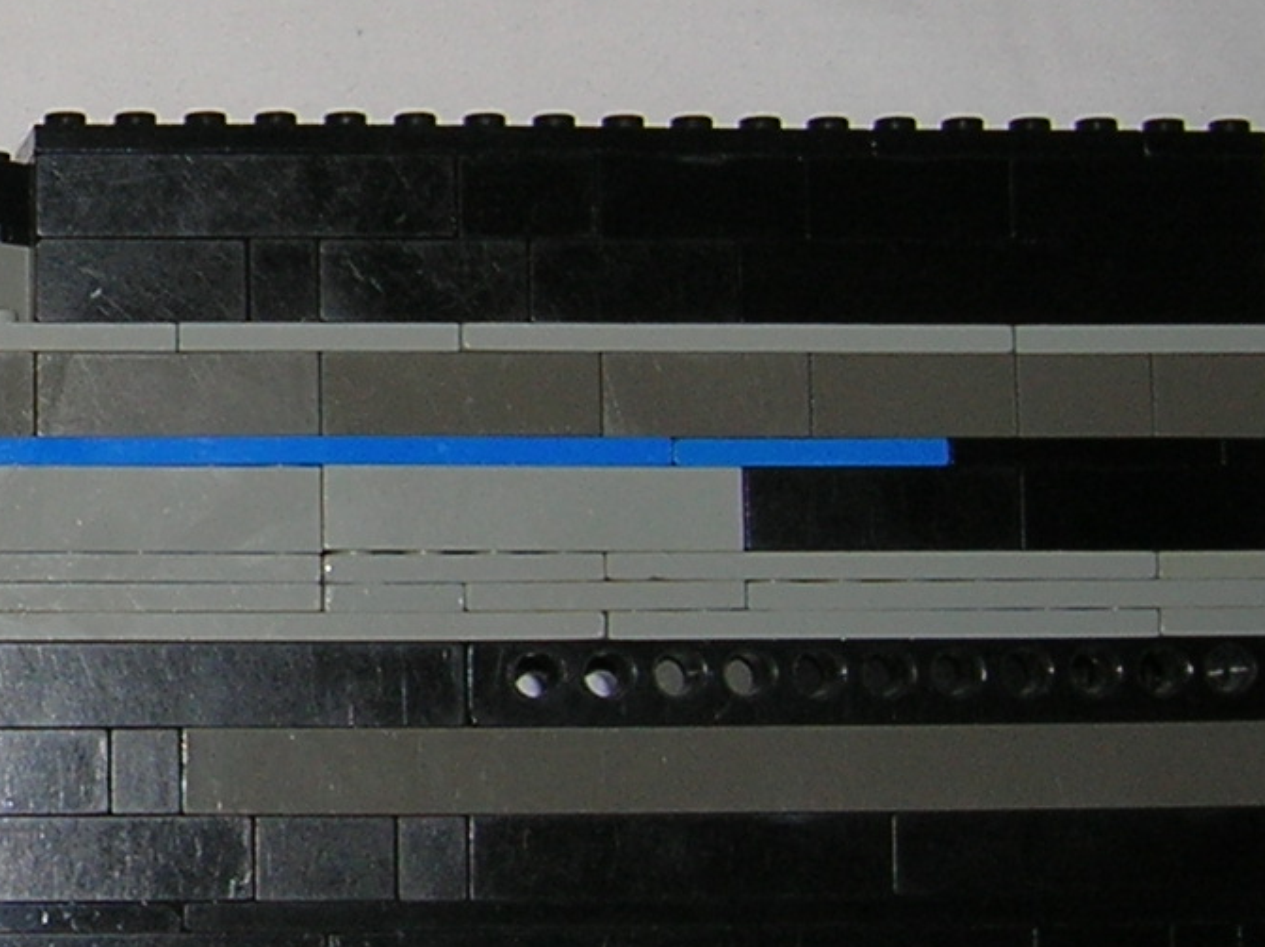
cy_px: 338
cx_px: -343
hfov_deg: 16.2
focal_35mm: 116
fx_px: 4235
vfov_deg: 12.7
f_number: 2.9
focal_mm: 5.7
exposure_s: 1/60.1
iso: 50
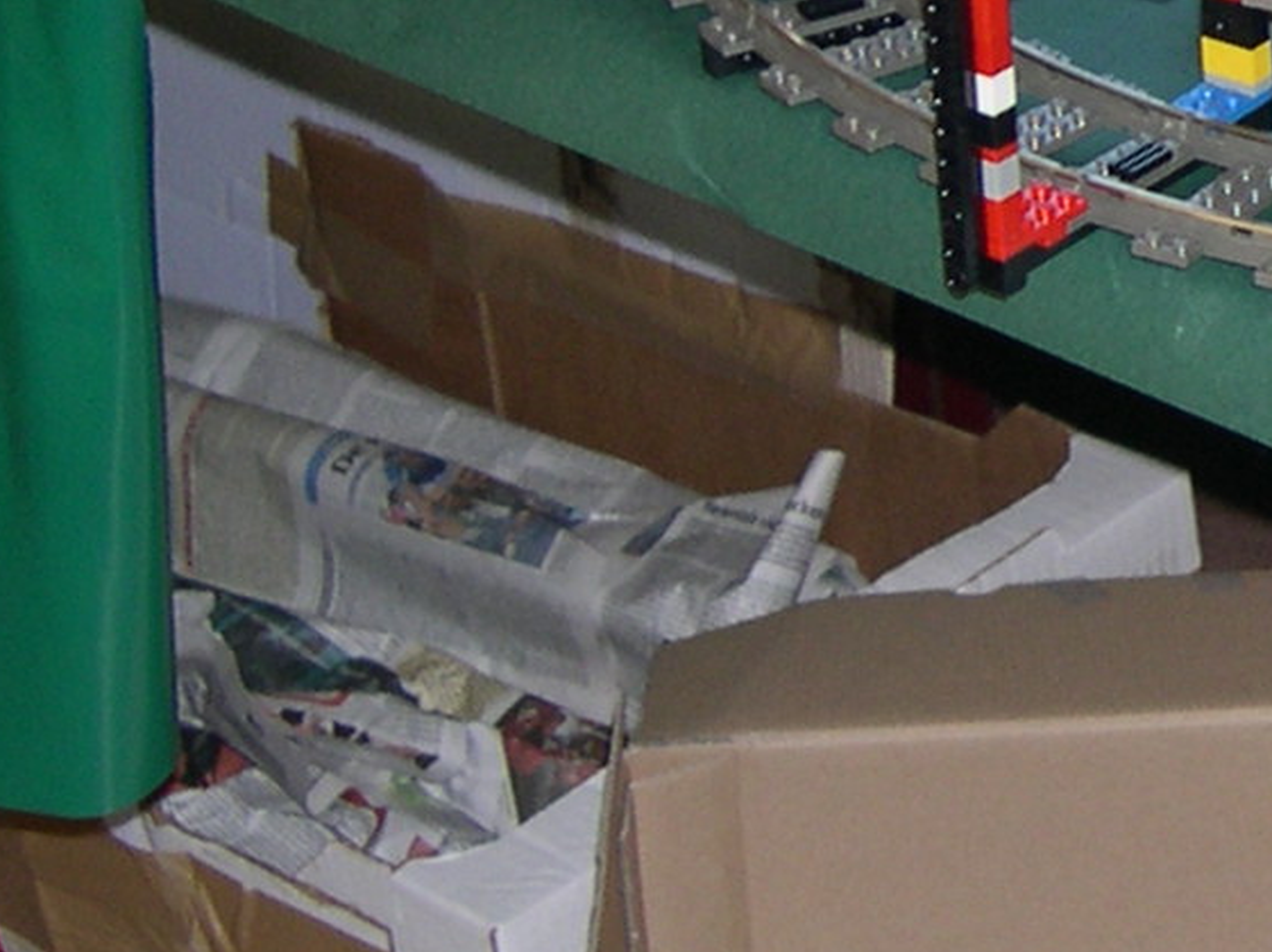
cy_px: -48
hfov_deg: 12.1
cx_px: 2038
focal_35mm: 154
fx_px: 5655
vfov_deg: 9.5
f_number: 2.8
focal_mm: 8
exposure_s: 1/60
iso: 100
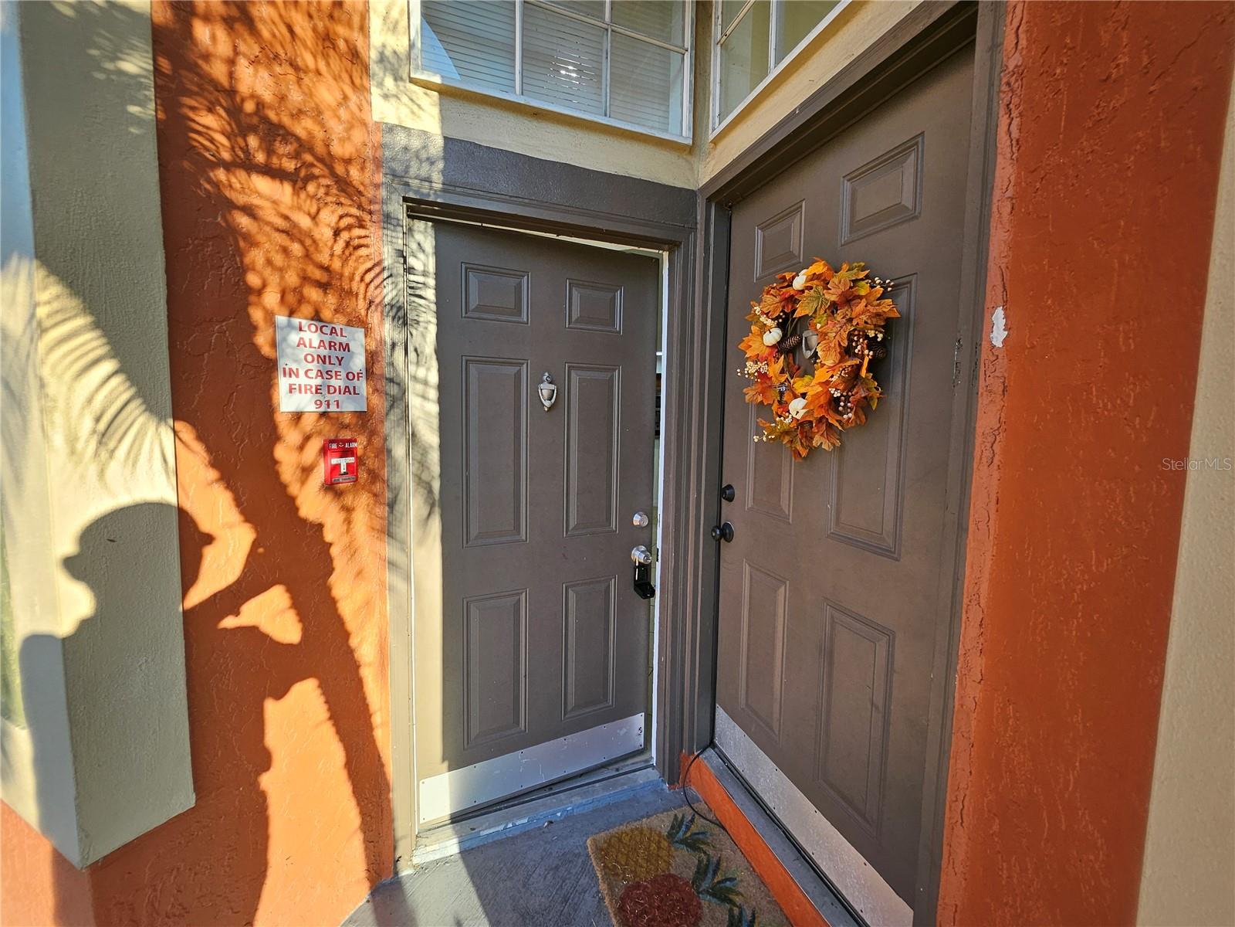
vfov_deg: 89.9
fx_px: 464
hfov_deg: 106.2
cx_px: 618
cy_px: 464
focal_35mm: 13
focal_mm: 1.74
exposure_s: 1/142
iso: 32
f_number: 2.2
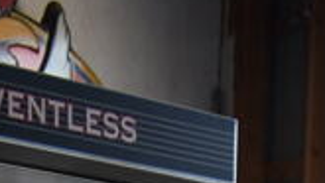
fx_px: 1354
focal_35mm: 157
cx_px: 191
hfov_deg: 13.7
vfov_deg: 5.8
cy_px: 871
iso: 100
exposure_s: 1/60
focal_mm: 18
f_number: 4
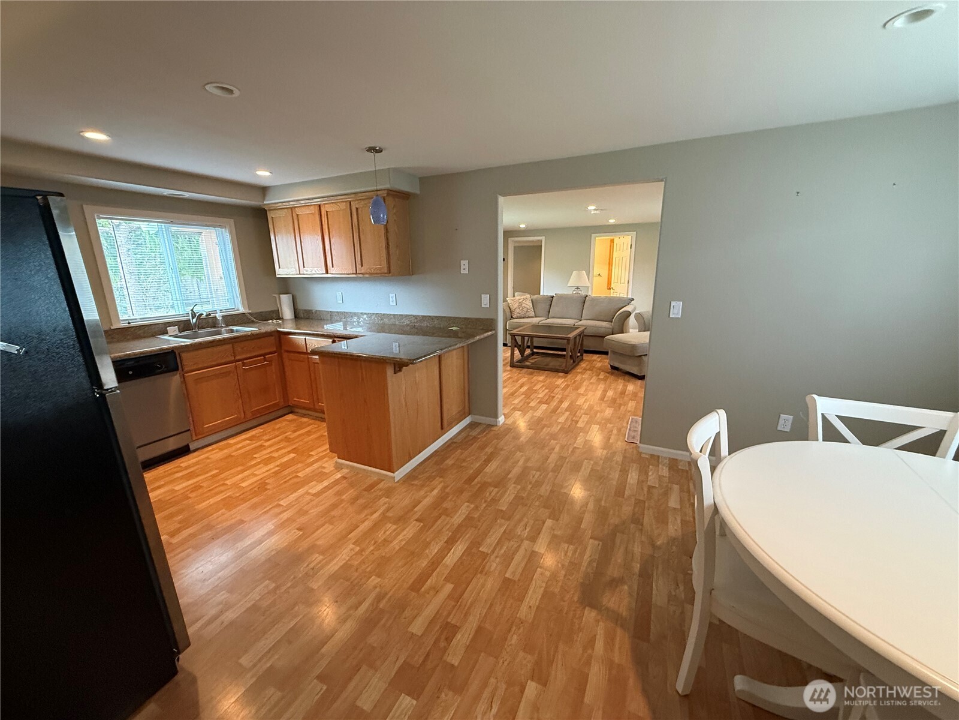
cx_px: 480
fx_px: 388
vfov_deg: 85.7
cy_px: 360
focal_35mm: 14
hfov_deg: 102.1
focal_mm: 2.22
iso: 500
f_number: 2.2
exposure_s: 1/60
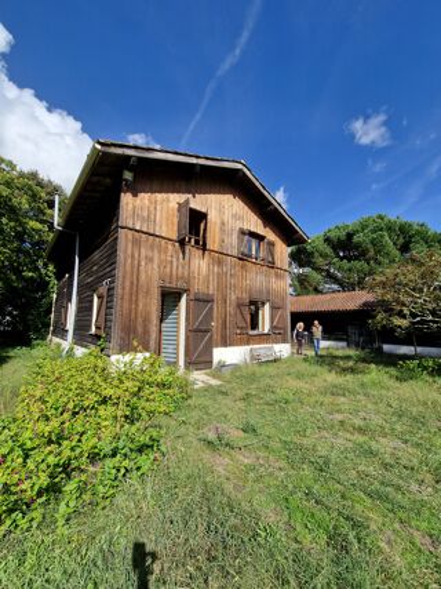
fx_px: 221
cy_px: 294
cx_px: 220
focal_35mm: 13
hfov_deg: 89.9
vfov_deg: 106.2
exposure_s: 1/2184
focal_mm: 2.2
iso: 50
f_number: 2.2
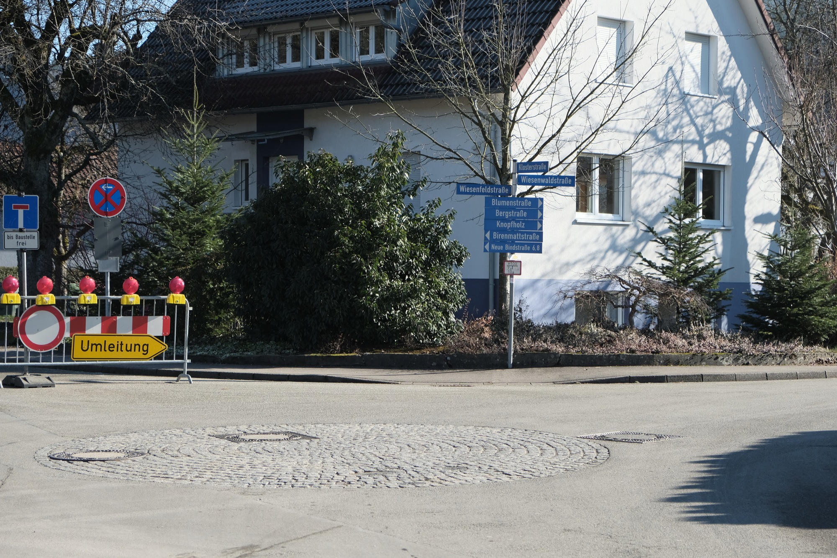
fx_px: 1929
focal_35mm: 83
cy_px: 279
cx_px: 418
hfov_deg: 24.5
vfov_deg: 16.5
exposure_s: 1/1300
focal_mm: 55
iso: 400
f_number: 4
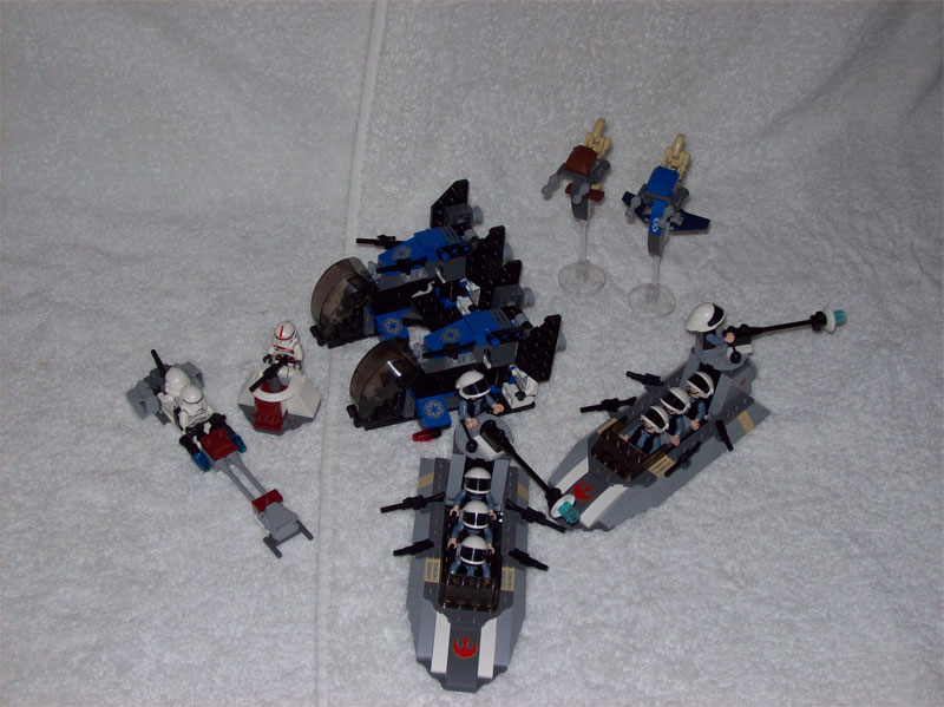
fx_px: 1526
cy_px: 354
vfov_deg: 26.1
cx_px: 472
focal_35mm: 56
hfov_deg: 34.4
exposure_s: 1/84.5
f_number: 3.4
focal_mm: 9.4
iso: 80
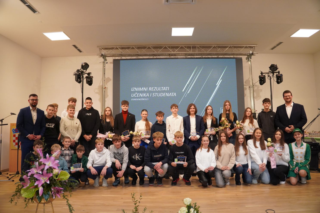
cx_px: 160
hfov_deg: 67.4
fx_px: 240
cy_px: 106
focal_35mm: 27
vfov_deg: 47.9
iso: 1250
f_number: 4
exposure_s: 1/160
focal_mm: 18
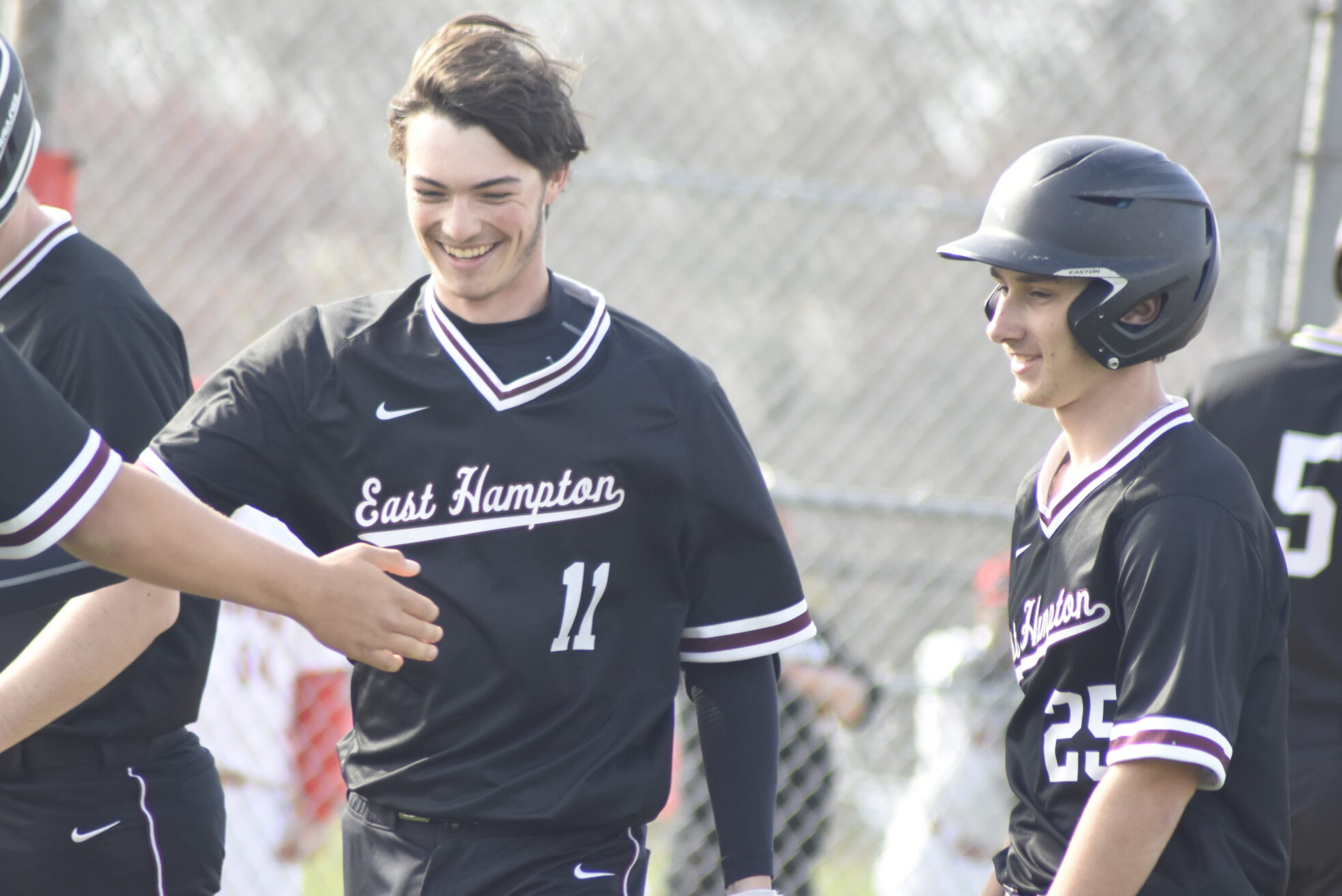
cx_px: 545
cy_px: 498
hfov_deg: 4.6
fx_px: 16703
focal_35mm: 448
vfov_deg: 3.1
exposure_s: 1/640
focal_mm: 230
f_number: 5
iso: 640
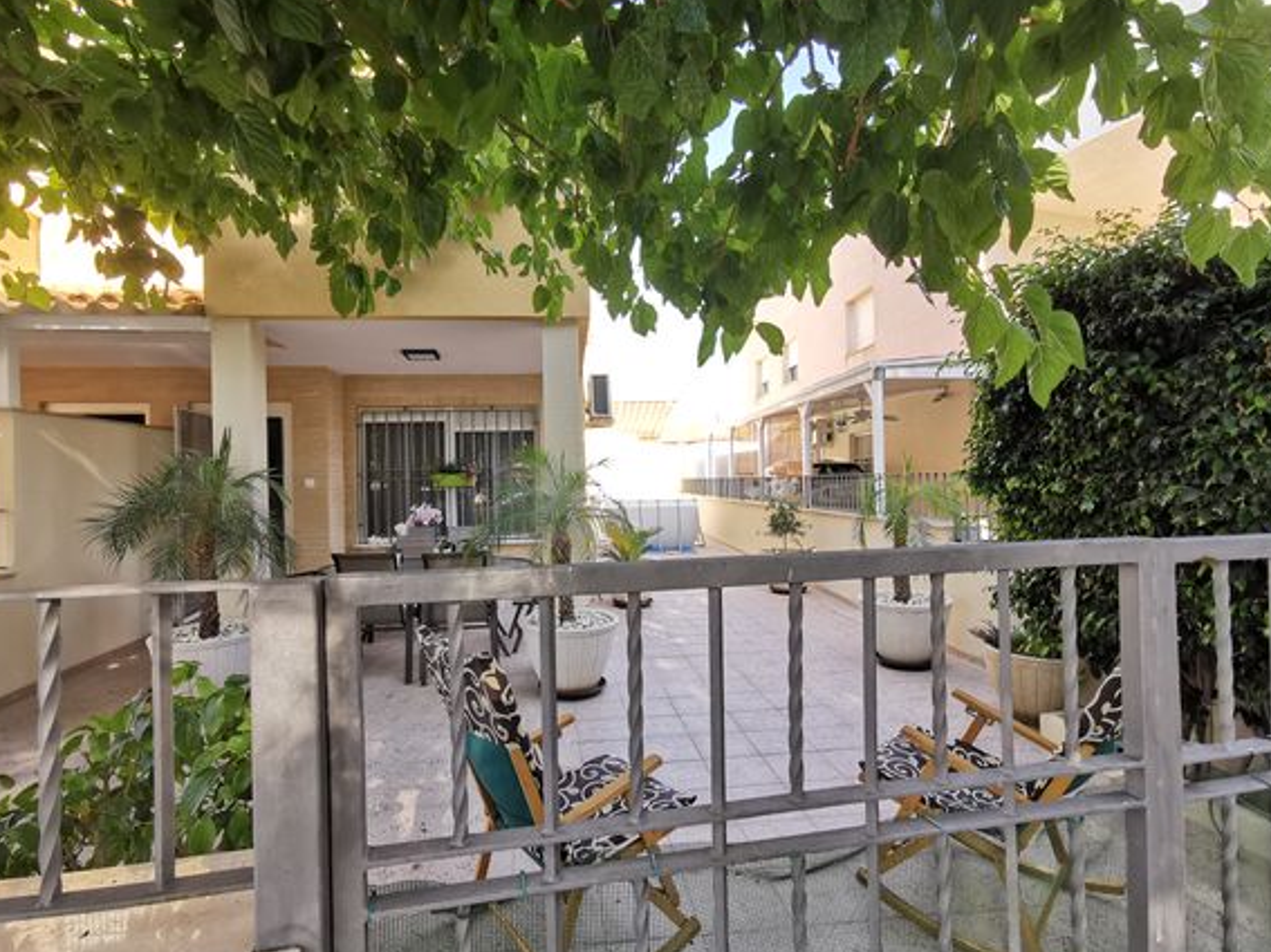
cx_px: 610
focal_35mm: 18
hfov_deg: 87.7
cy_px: 475
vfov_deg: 71.6
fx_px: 661
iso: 50
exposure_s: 1/99.9
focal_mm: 2.26
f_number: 2.2
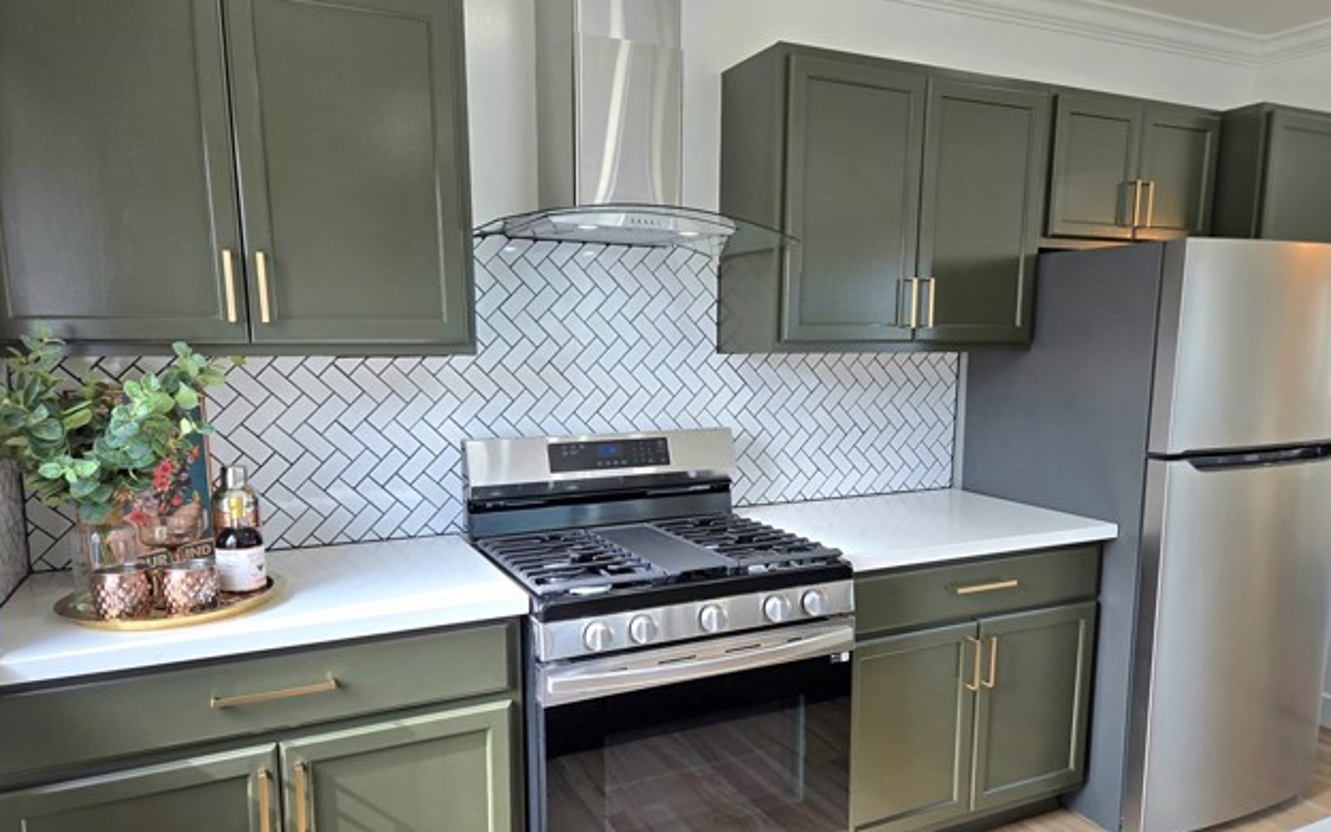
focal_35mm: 25
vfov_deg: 49.1
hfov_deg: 72.5
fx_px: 907
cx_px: 670
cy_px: 476
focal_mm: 5.4
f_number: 1.8
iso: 32
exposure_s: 1/120
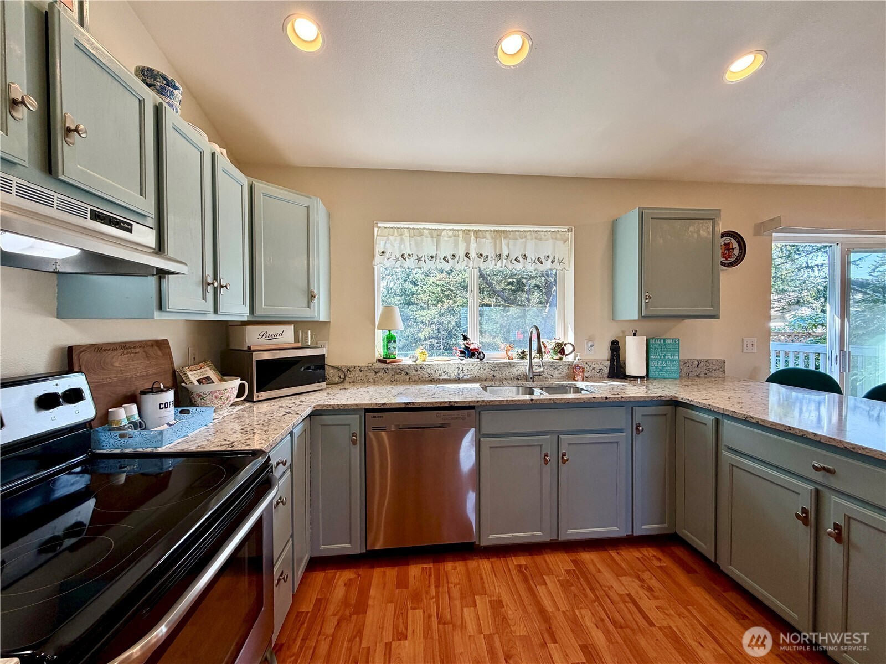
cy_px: 332
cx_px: 443
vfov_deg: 85.7
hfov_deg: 102.1
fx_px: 358
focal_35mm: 14
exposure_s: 1/120
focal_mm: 2.22
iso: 125
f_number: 2.2
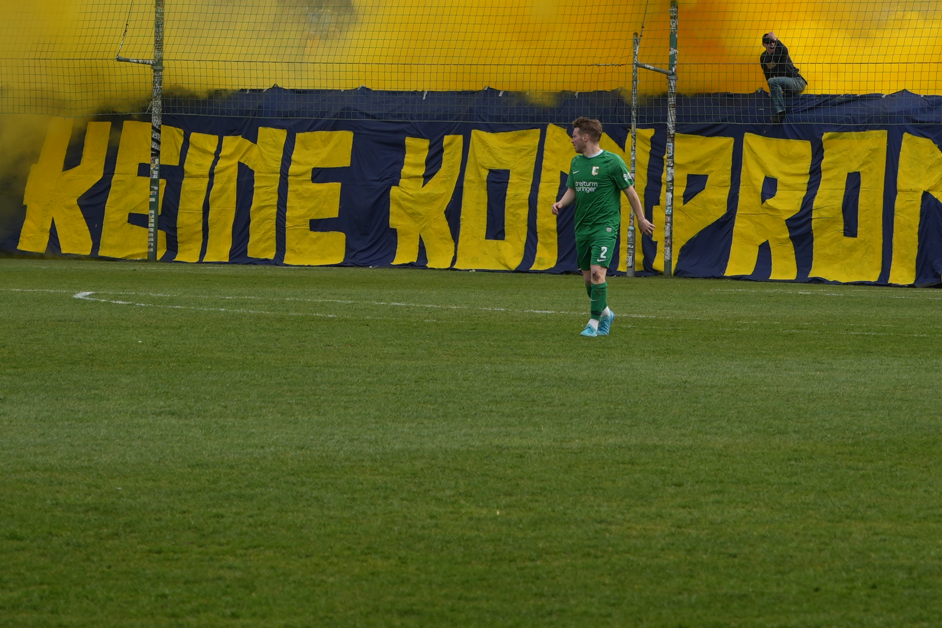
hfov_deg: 9.3
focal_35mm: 222
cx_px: 612
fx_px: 5809
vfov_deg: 6.2
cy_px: 12
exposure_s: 1/400
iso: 100
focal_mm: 74
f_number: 5.6
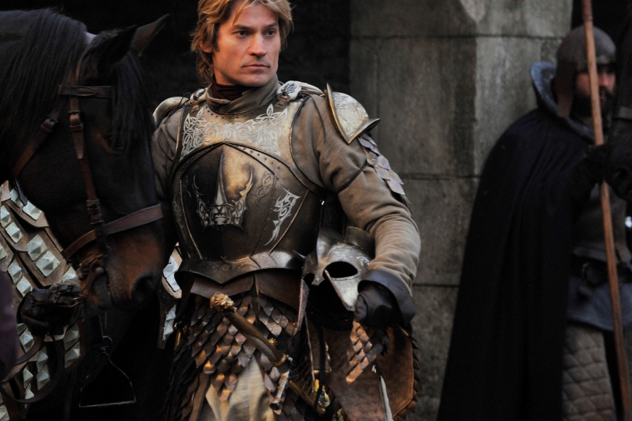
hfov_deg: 8.7
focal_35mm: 237
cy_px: 174
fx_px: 4158
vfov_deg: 5.8
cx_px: 287
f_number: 5
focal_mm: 200
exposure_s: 1/125
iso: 1600
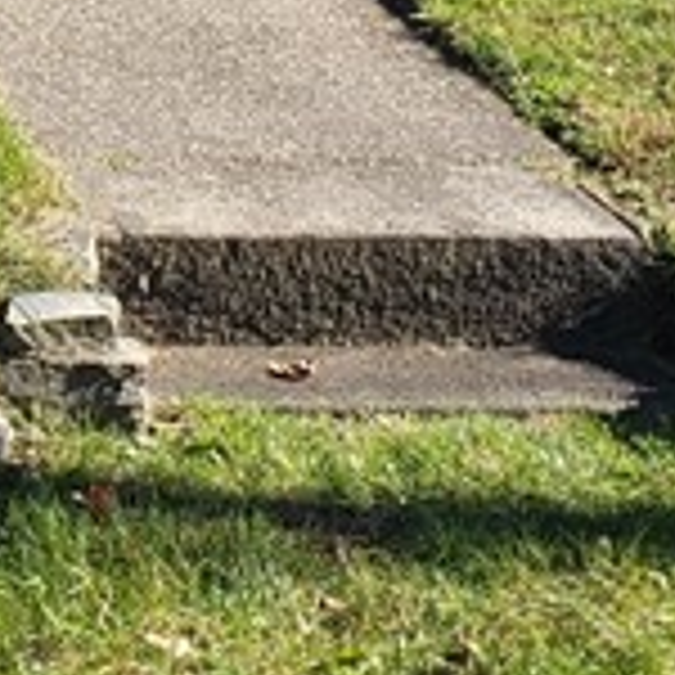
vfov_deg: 10.0
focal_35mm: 157
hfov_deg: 10.4
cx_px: -567
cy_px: -810
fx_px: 3464
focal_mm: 4.3
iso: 50
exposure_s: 1/523
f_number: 2.4
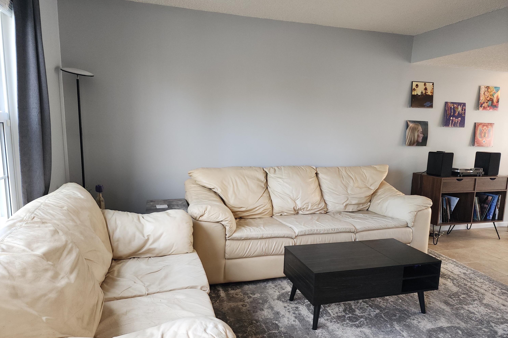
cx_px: 253
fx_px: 339
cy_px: 175
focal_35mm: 24
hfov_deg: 73.7
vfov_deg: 53.1
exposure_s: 1/60
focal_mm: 6.4
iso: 100
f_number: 1.8
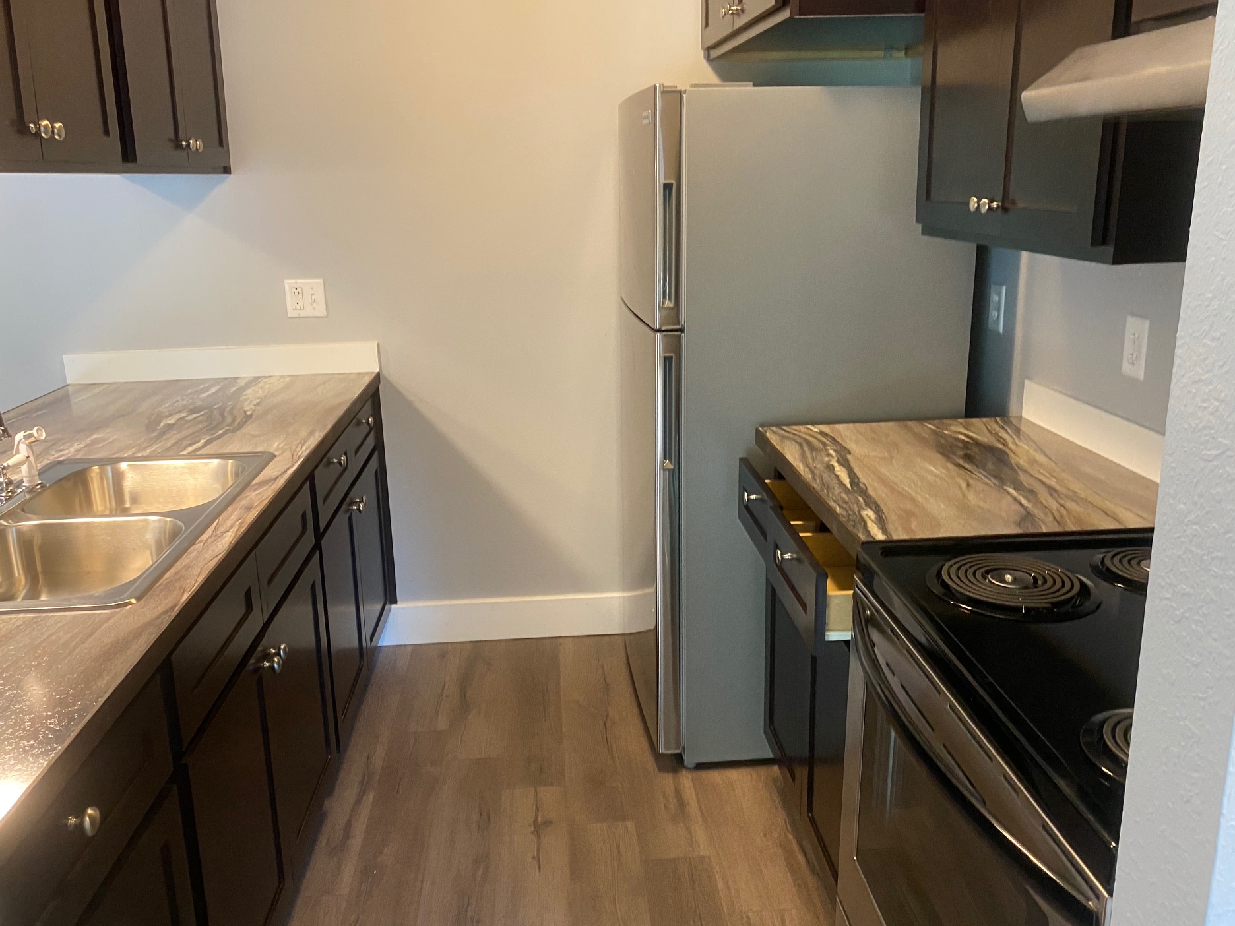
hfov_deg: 63.4
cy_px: 445
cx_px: 602
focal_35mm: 28
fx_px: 999
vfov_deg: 49.7
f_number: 1.8
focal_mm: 4.25
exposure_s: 1/60
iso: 320
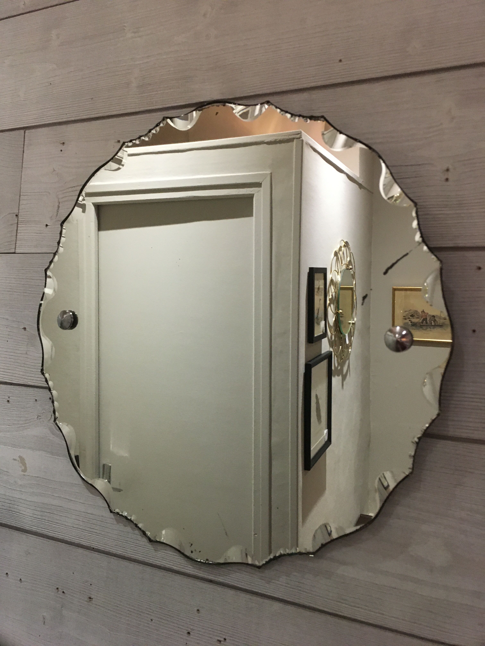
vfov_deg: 61.7
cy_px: 323
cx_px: 242
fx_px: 542
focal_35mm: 29
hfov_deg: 48.2
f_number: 2.2
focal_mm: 4.15
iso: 200
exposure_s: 1/25
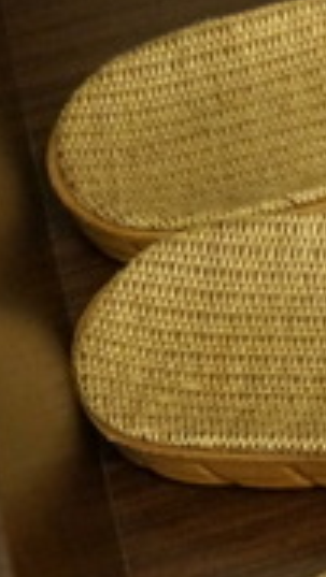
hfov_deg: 6.6
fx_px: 2666
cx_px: 862
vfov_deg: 12.3
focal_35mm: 174
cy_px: 514
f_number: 5
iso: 3200
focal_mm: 31
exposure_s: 1/40
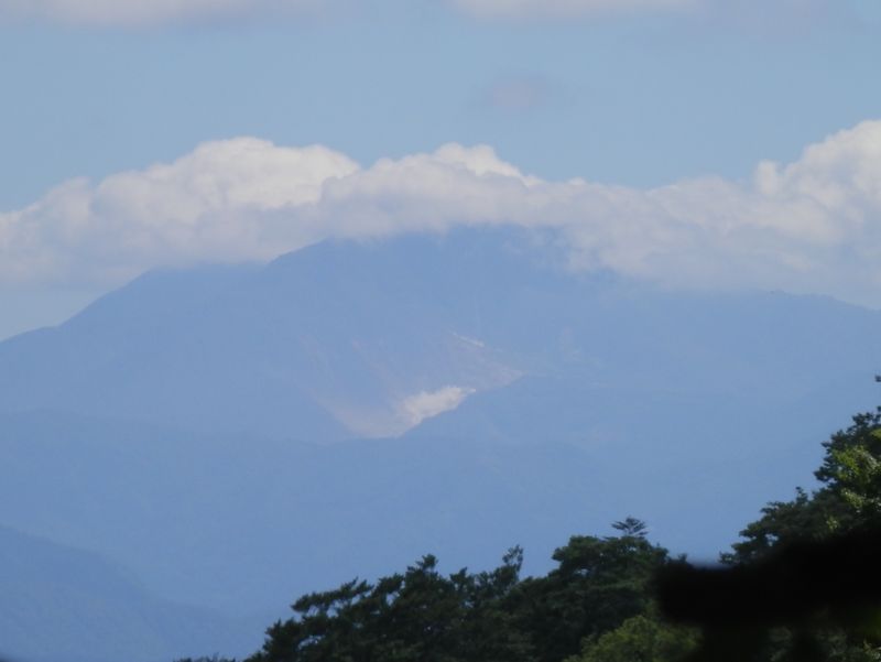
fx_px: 8455
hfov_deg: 6.0
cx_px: 440
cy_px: 331
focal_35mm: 332
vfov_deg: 4.5
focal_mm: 59.3
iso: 80
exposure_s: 1/400
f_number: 6.7
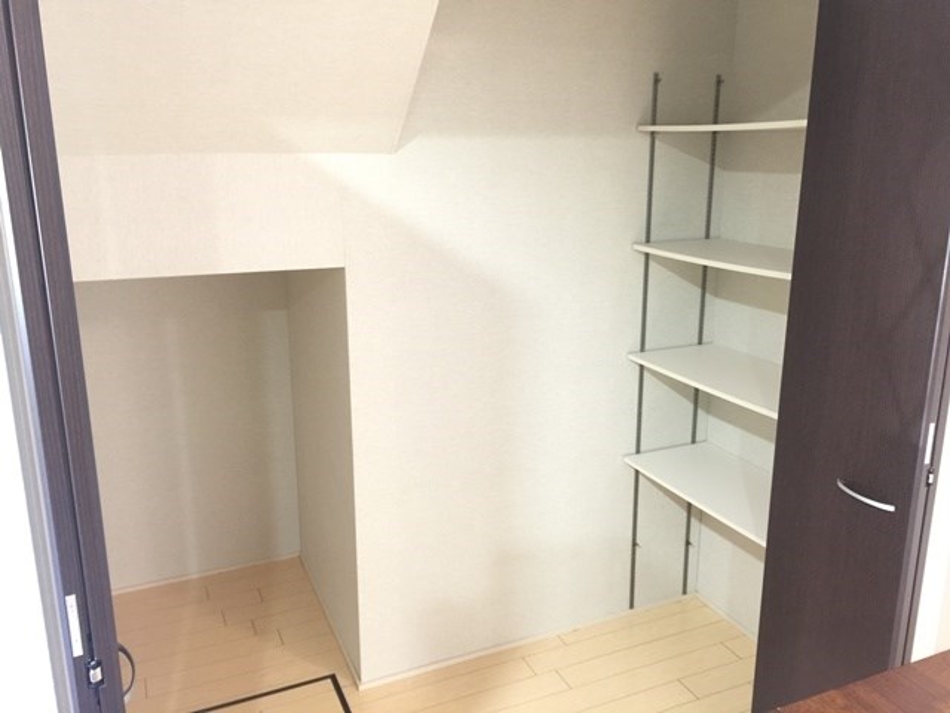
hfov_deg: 61.7
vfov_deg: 48.2
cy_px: 356
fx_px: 796
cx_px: 475
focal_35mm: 29
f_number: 2.2
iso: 80
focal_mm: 4.15
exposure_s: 1/4
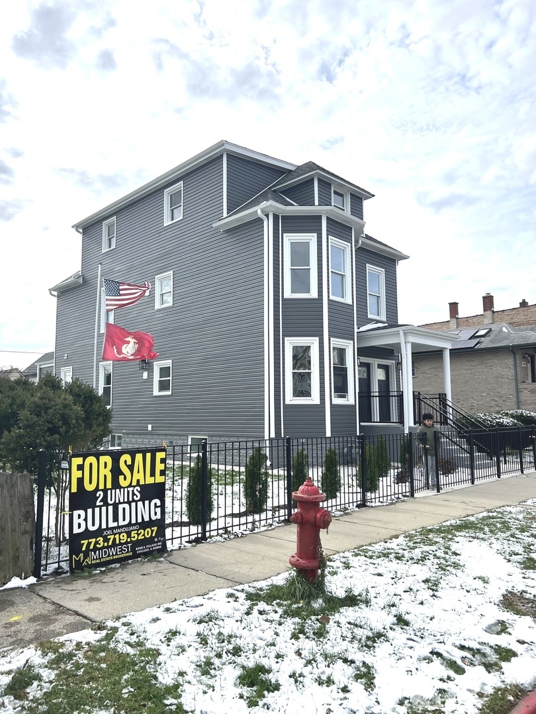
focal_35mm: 26
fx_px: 537
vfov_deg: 67.3
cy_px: 357
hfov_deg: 53.1
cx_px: 268
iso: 50
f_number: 1.5
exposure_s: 1/5882
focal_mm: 5.7
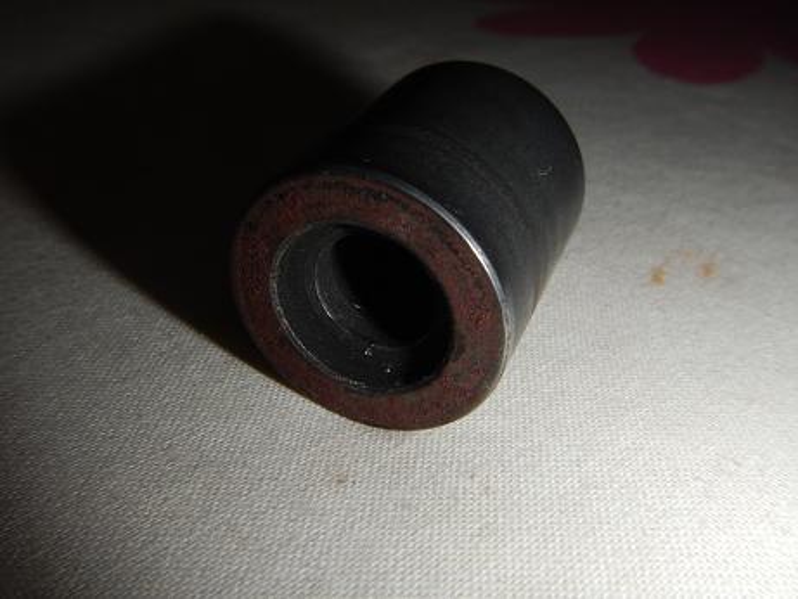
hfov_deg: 55.3
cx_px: 399
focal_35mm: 33
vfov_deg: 43.0
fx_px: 761
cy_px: 300
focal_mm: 5.9
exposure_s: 1/30
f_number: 7.9
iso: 200
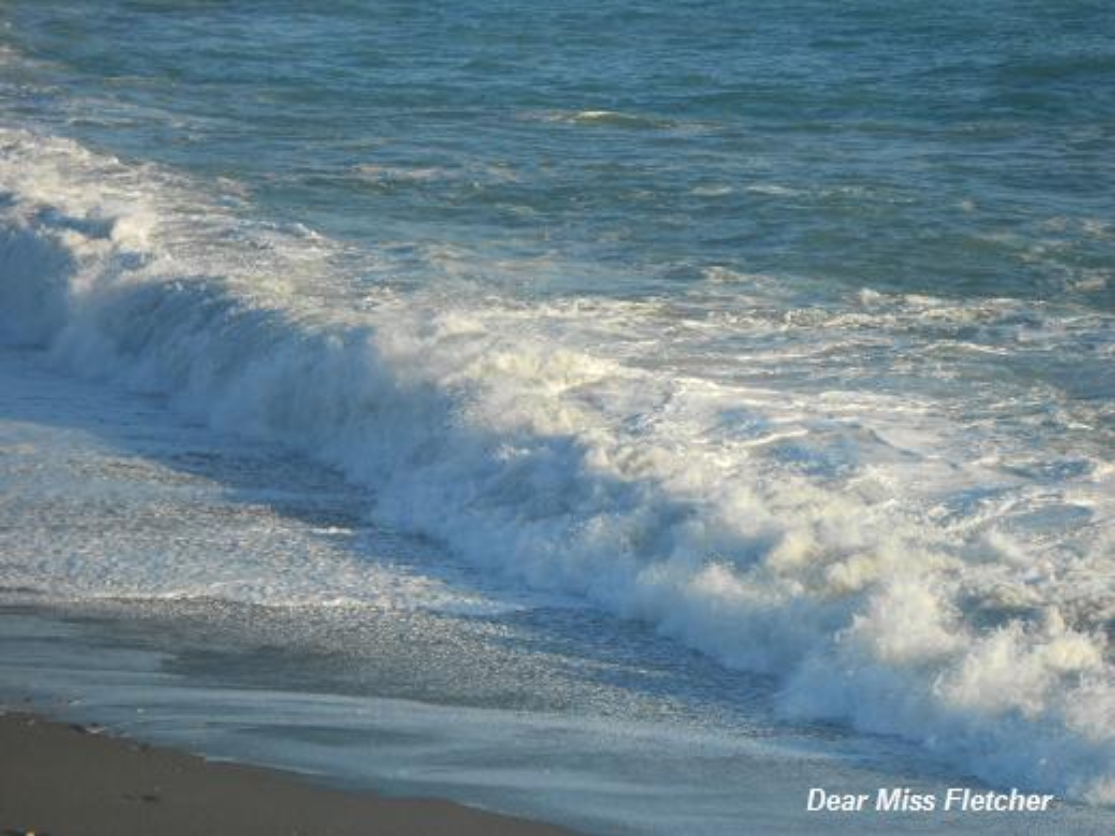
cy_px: 418
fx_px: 4186
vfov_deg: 11.4
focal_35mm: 130
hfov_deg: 15.2
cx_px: 558
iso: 80
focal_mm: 23
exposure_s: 1/160
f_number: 6.5
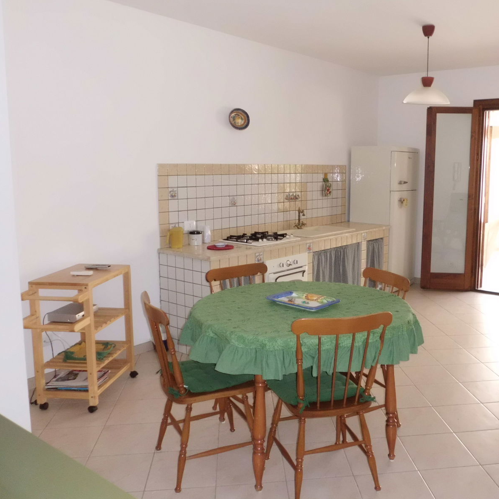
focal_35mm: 31
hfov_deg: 51.9
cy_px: 249
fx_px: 506
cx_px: 315
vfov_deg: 52.5
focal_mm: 4.6
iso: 400
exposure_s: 1/60
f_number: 3.2
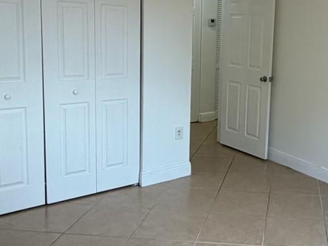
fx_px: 417
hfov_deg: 40.3
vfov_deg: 32.7
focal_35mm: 44
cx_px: 284
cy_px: 88
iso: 125
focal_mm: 2.22
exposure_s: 1/120
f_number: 2.2
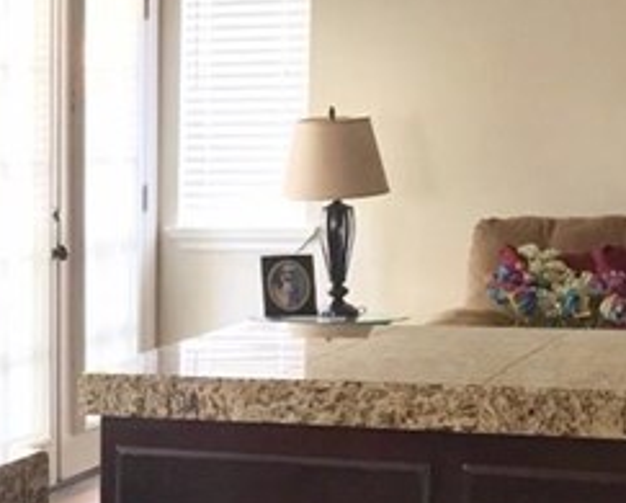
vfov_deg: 13.3
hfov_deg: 15.8
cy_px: 494
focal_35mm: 115
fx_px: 2133
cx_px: -214
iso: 80
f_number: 1.8
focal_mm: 3.99
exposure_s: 1/30
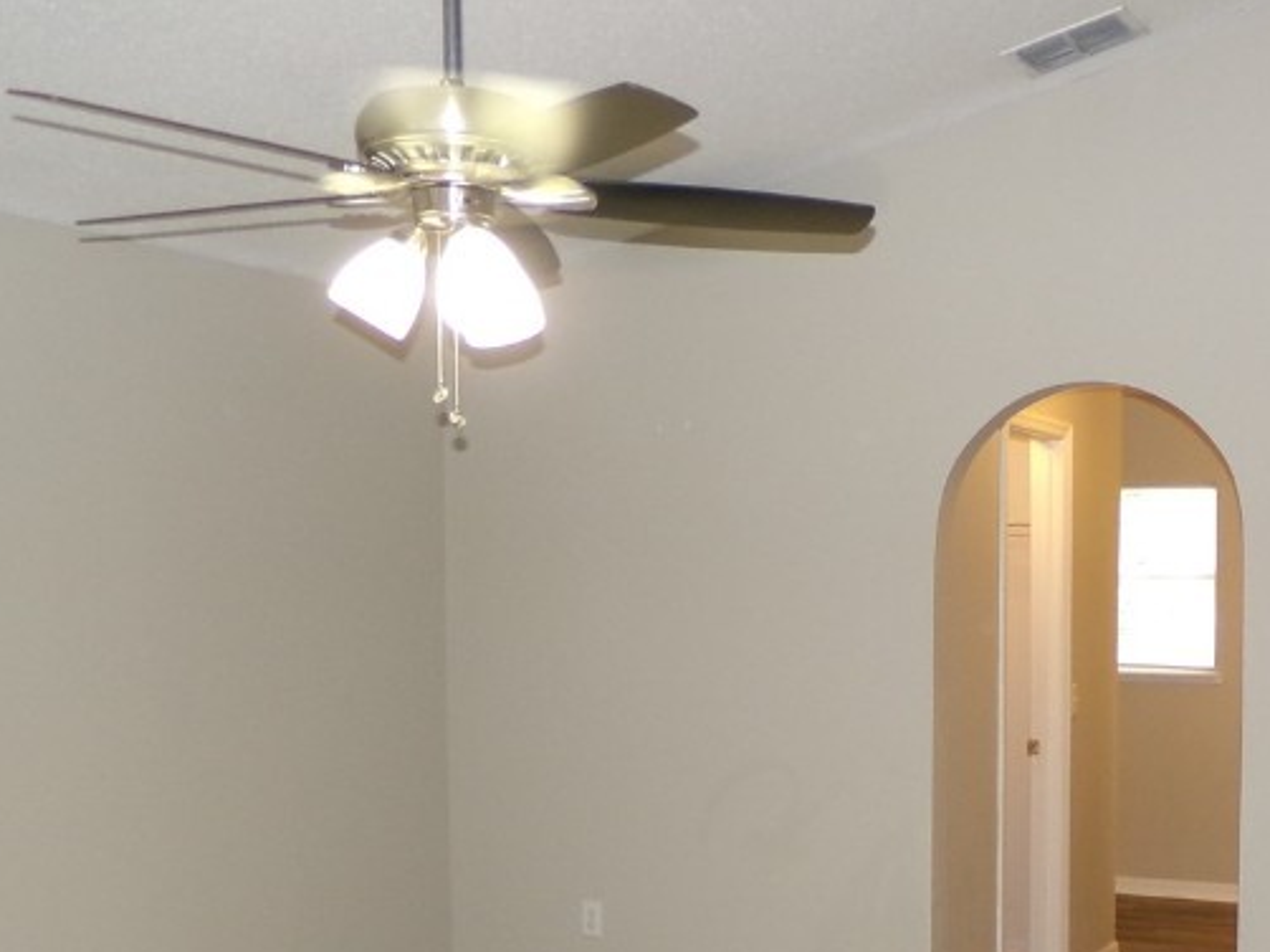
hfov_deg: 38.1
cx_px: 931
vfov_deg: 29.3
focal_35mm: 49
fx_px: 1797
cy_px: 684
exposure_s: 1/34
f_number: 3.7
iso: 270
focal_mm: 4.3
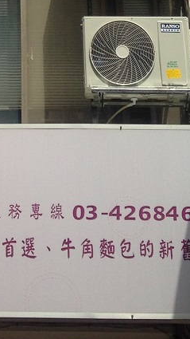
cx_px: -31
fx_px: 1236
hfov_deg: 8.7
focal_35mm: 138
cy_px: -227
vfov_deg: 14.2
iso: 50
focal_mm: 4.12
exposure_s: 1/1106
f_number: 2.4
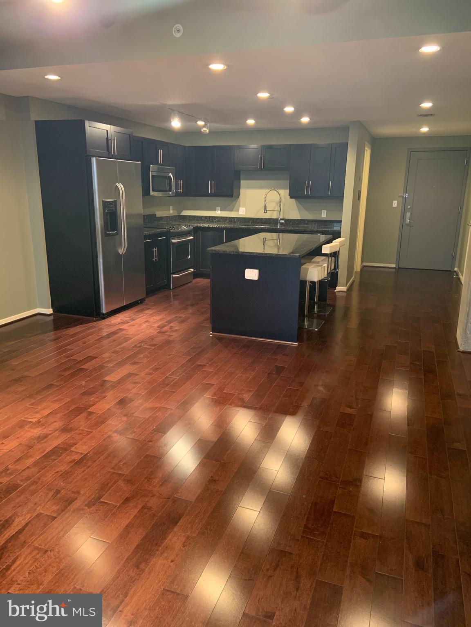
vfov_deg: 67.3
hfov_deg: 53.1
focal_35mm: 26
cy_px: 314
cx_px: 236
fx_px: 472
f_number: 1.8
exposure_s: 1/40
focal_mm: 4.25
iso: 320
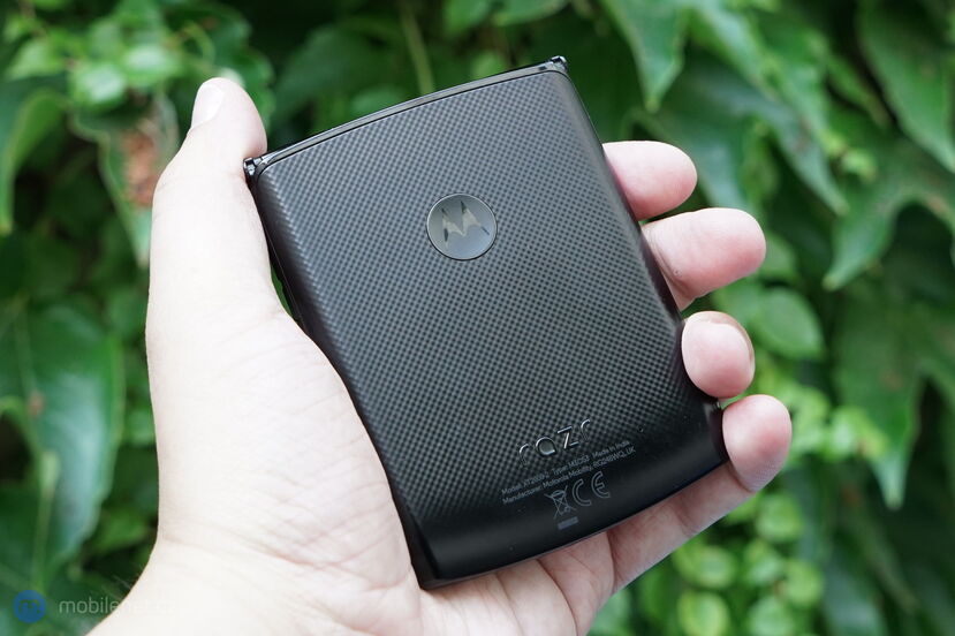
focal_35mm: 34
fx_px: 902
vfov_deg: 38.9
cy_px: 318
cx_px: 478
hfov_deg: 55.8
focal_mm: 34
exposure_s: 1/200
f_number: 6.3
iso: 1000
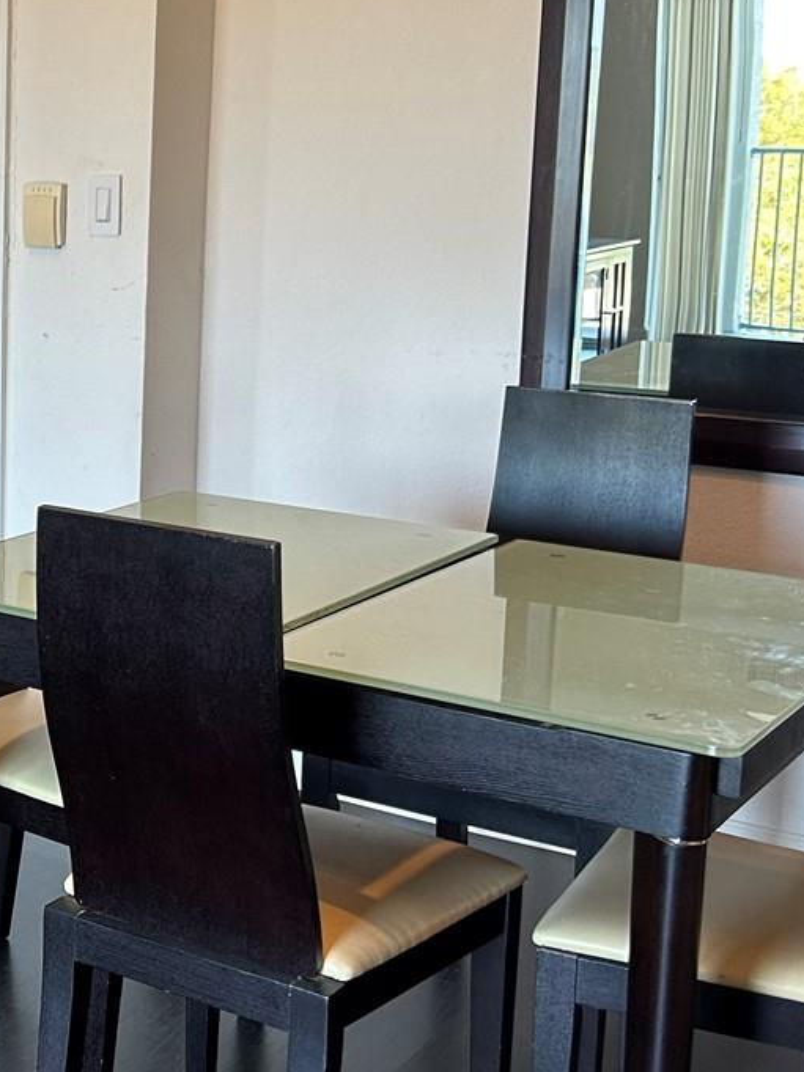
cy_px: 406
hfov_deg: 22.1
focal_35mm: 61
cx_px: -168
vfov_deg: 31.6
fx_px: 1890
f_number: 1.5
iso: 125
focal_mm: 5.7
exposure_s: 1/120
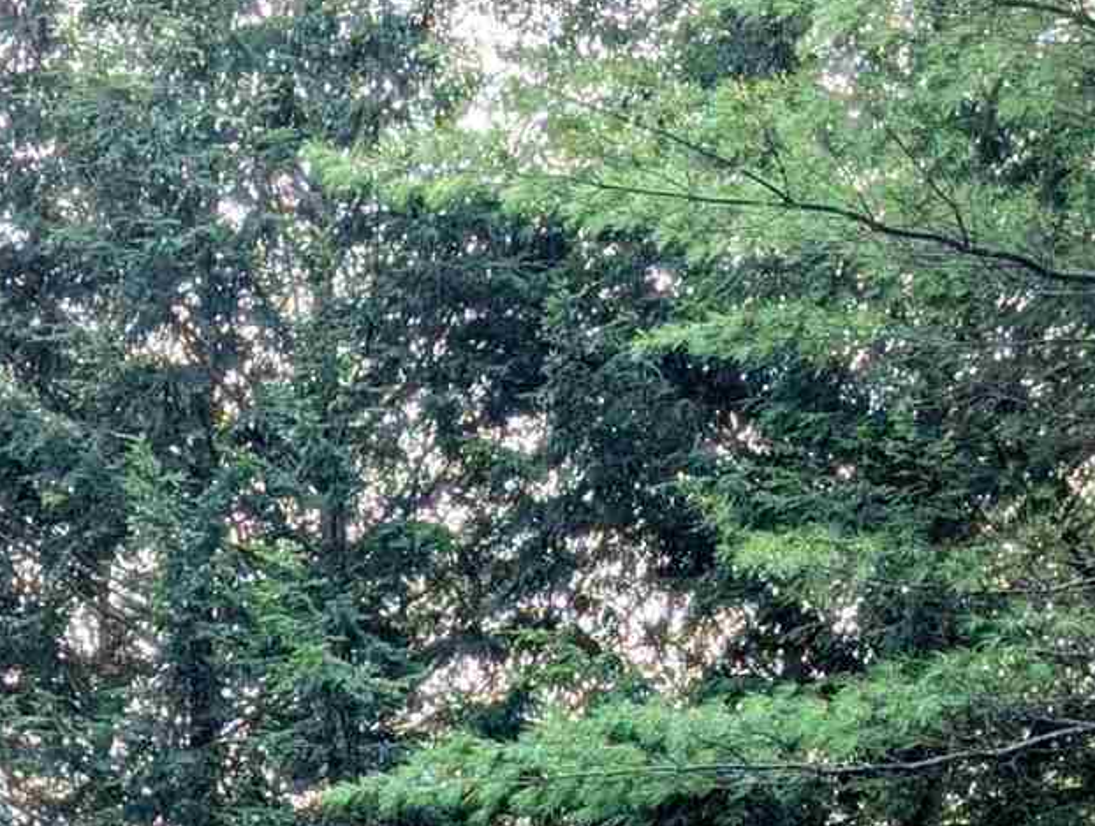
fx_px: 3740
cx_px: 30
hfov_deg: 16.4
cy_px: 1988
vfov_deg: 10.7
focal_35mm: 118
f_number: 1.68
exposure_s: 1/104
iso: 17
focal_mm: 6.9
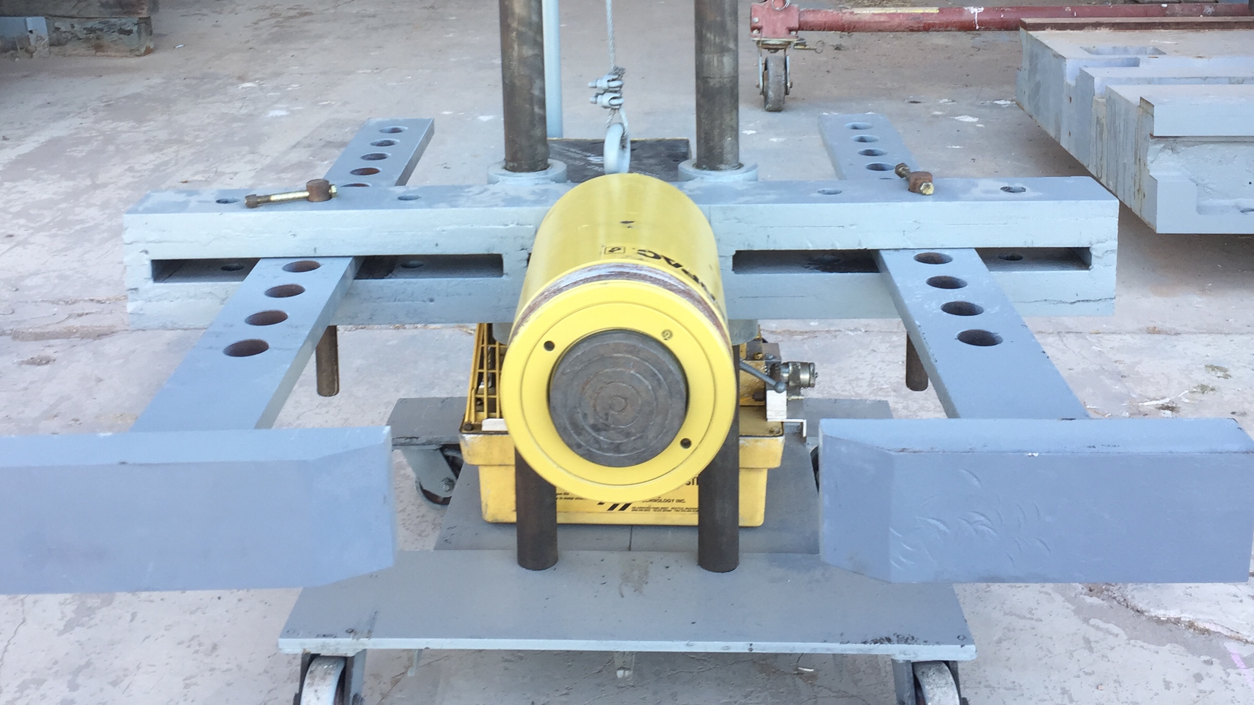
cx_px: 621
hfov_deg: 47.4
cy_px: 94
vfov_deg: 26.9
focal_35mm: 43
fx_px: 1430
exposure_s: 1/60
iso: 32
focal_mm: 4.15
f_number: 2.2
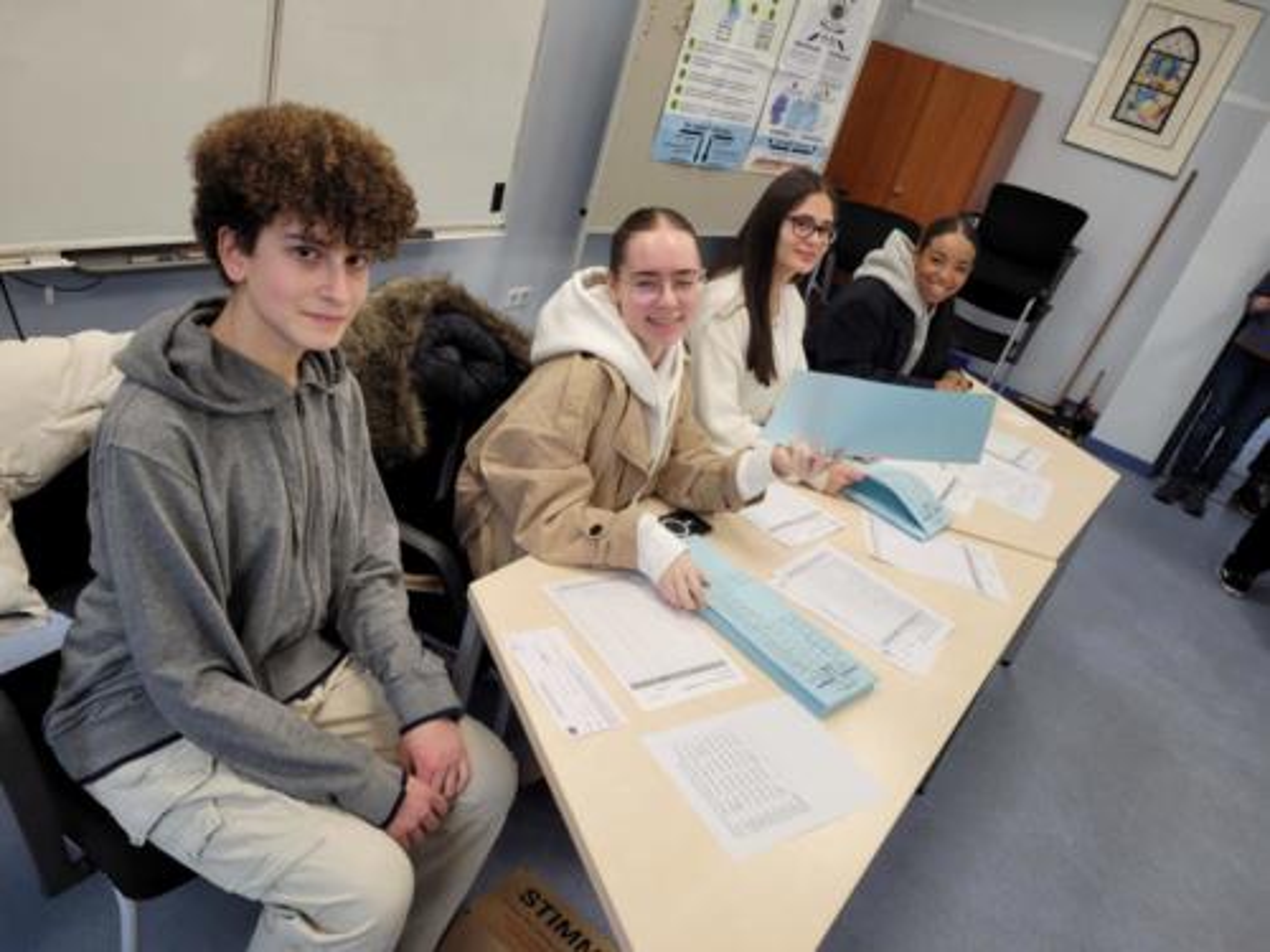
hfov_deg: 67.3
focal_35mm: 26
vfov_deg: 53.1
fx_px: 954
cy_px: 476
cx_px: 635
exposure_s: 1/100
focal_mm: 5.4
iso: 100
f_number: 1.8
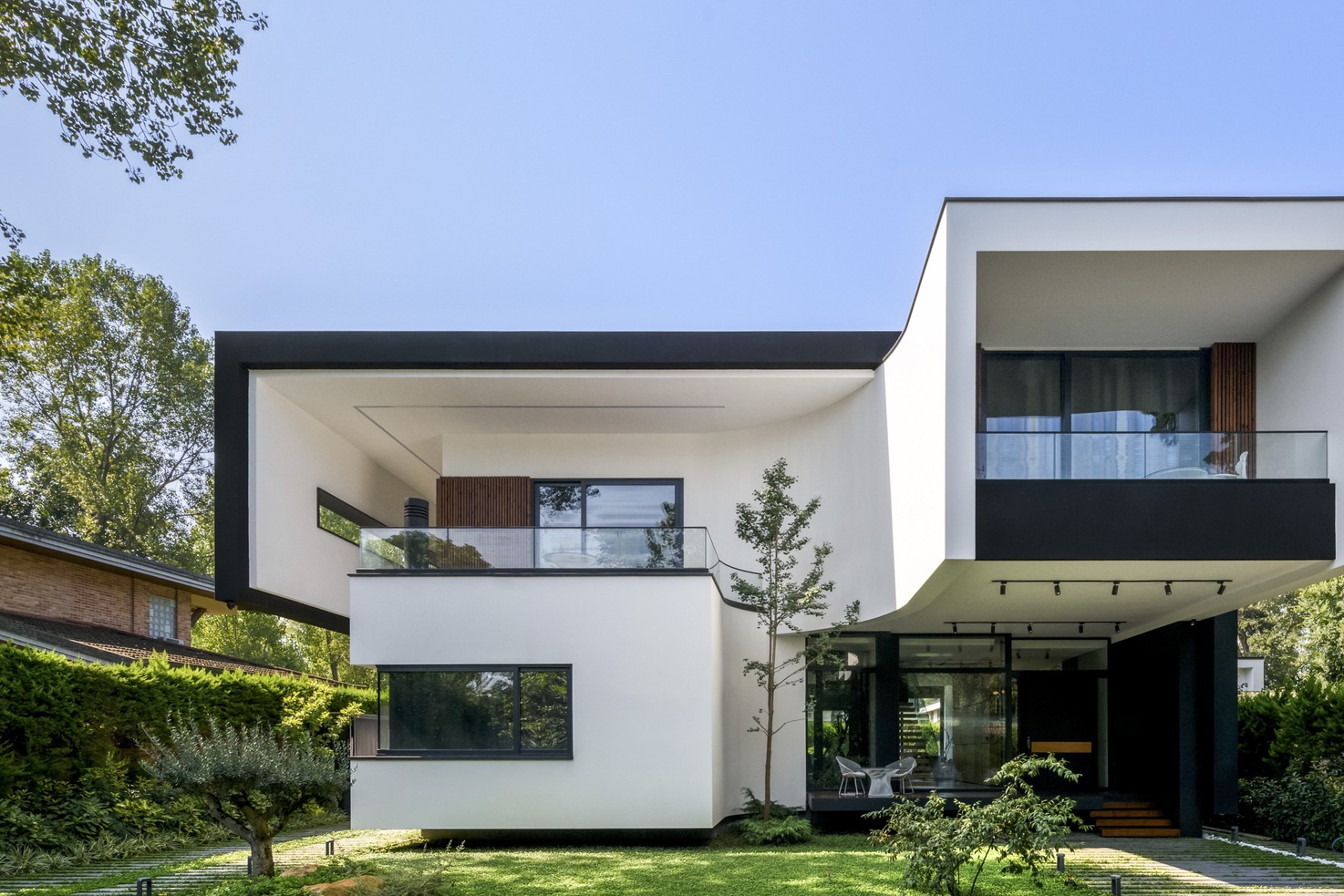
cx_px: 790
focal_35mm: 19
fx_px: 709
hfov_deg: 86.1
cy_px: 533
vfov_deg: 64.0
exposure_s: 1/60
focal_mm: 14
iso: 200
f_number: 11
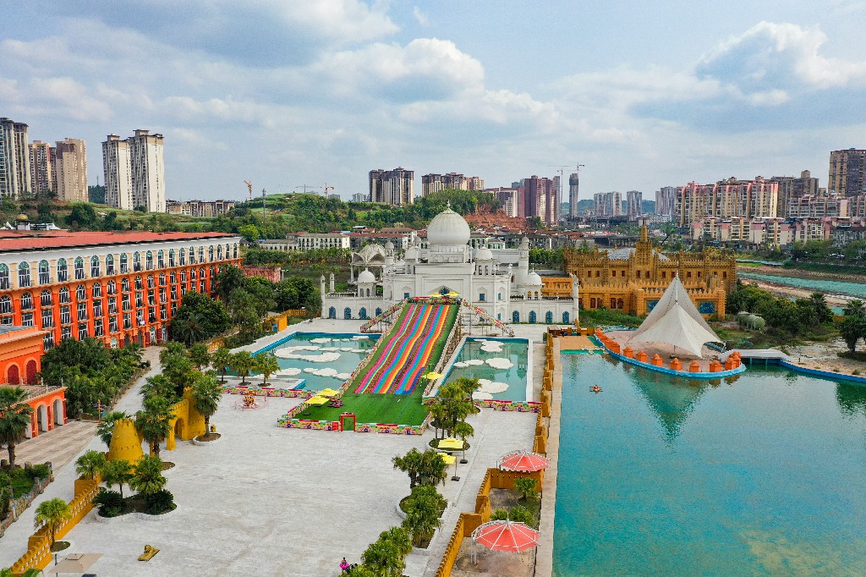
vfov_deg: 46.4
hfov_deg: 65.5
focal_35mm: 28
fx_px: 673
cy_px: 288
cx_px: 433
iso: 100
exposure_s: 1/640
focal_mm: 10.26
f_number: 6.3
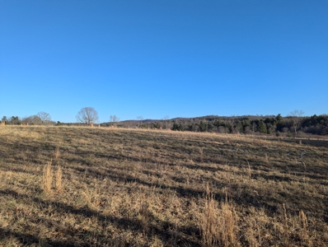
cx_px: 164
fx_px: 228
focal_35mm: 24
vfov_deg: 57.0
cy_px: 124
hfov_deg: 71.5
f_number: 1.85
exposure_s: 1/1381
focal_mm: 6.81
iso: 45
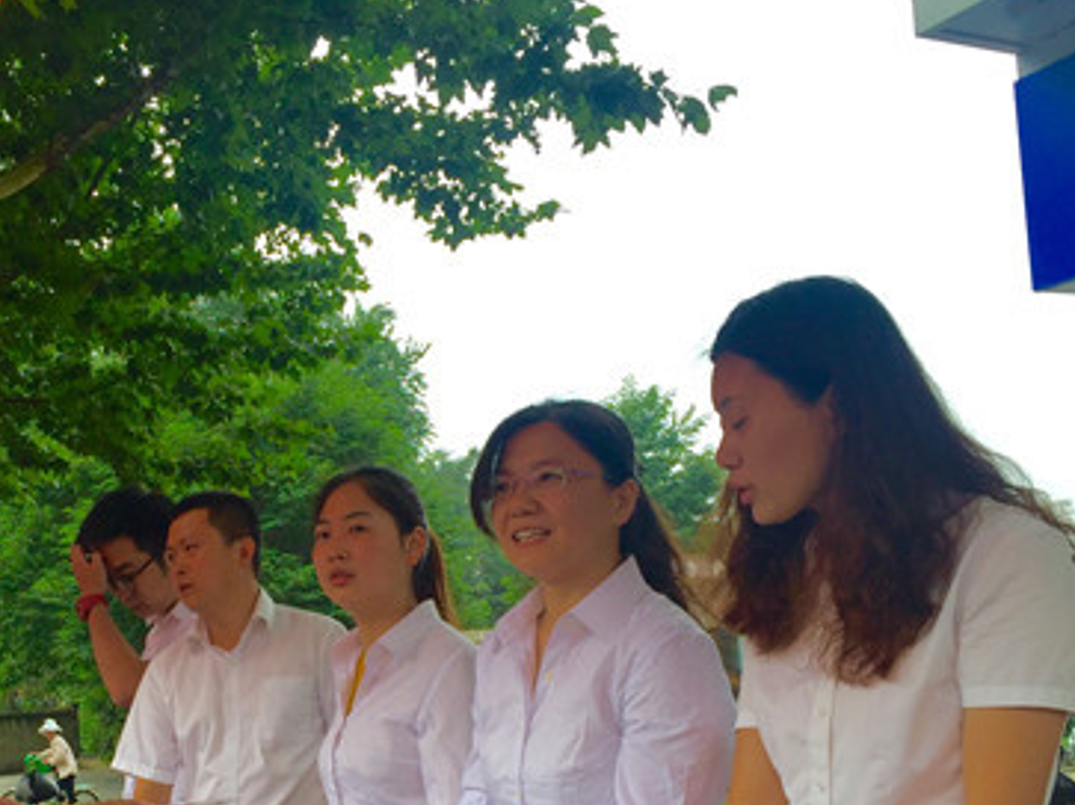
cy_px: 648
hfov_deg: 38.9
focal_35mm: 48
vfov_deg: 29.5
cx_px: 311
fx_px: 1490
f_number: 2.2
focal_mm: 4.15
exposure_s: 1/599
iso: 32
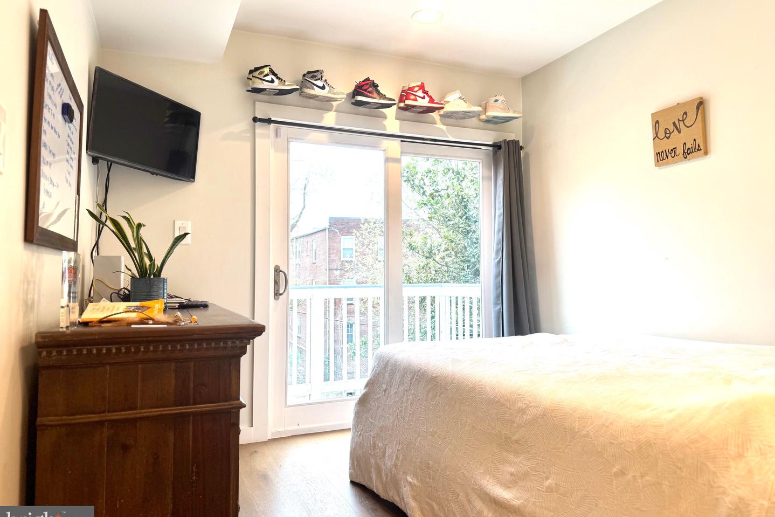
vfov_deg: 51.3
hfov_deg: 71.5
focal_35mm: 25
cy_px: 246
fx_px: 538
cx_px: 388
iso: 64
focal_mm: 6.76
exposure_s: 1/120
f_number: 1.78
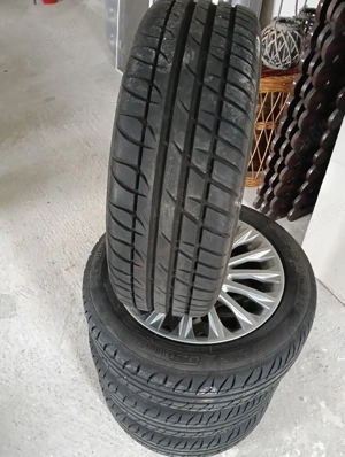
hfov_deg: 51.5
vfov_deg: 65.2
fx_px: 358
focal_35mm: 27
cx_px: 172
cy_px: 228
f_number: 1.8
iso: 1000
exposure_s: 1/33.3
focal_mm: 3.98
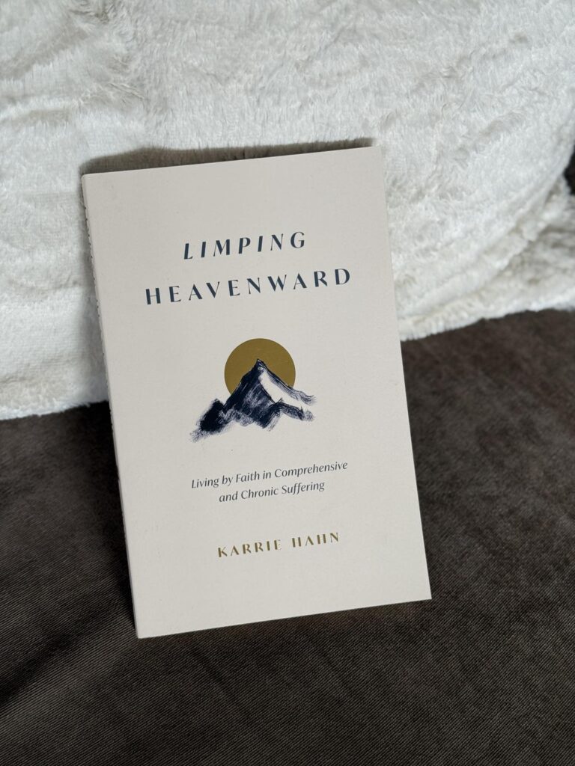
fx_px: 1063
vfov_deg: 39.7
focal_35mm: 48
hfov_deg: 30.3
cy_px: 383
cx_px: 288
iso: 50
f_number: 1.78
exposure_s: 1/120
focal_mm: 6.76
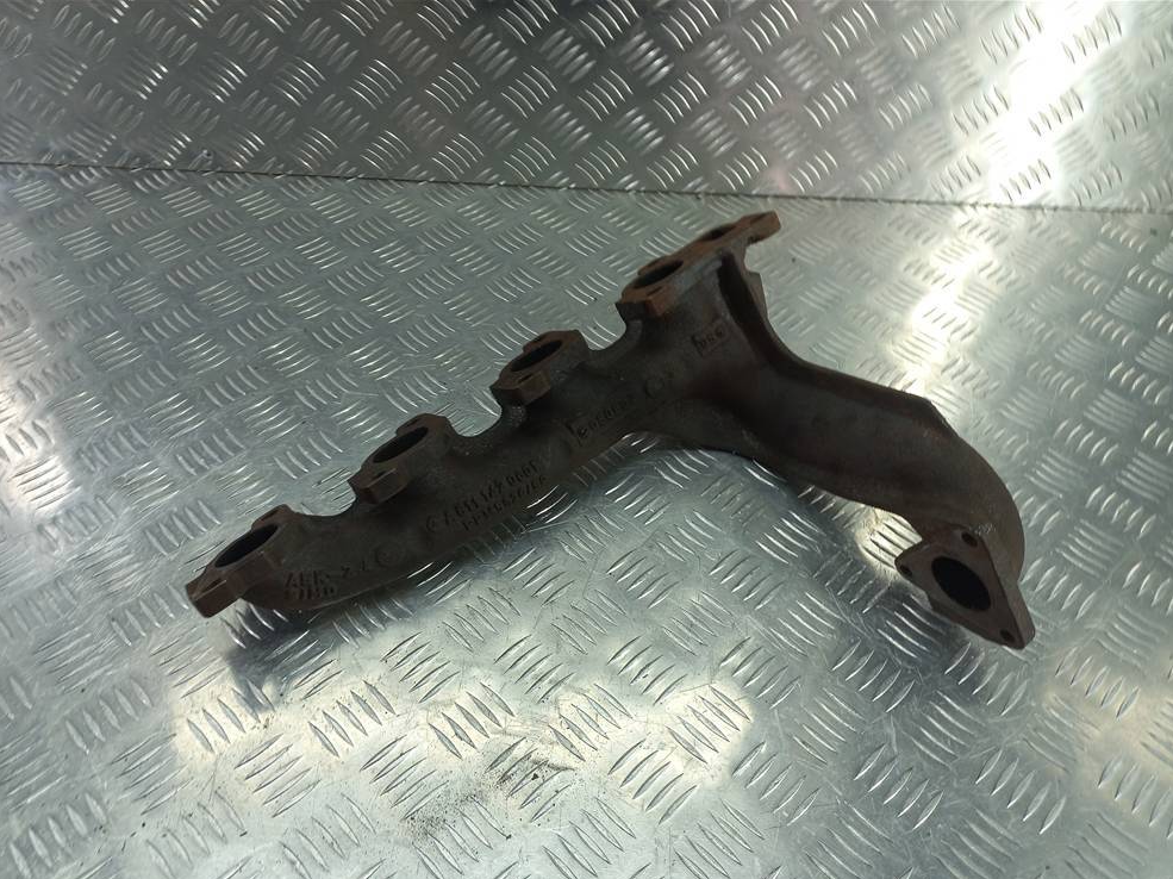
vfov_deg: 53.0
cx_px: 588
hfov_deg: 67.3
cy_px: 456
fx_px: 881
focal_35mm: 26
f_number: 1.8
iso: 40
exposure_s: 1/50
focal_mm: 4.6
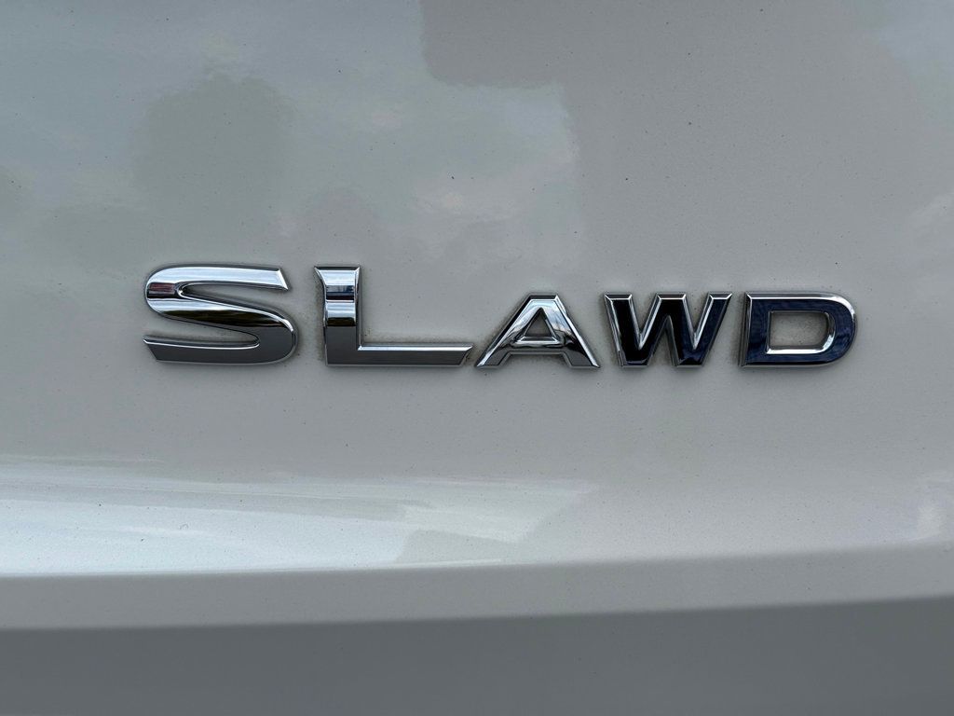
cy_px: 358
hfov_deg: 39.7
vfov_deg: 30.3
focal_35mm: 48
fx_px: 1323
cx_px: 477
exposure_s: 1/1330
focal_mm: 6.76
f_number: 1.78
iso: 64
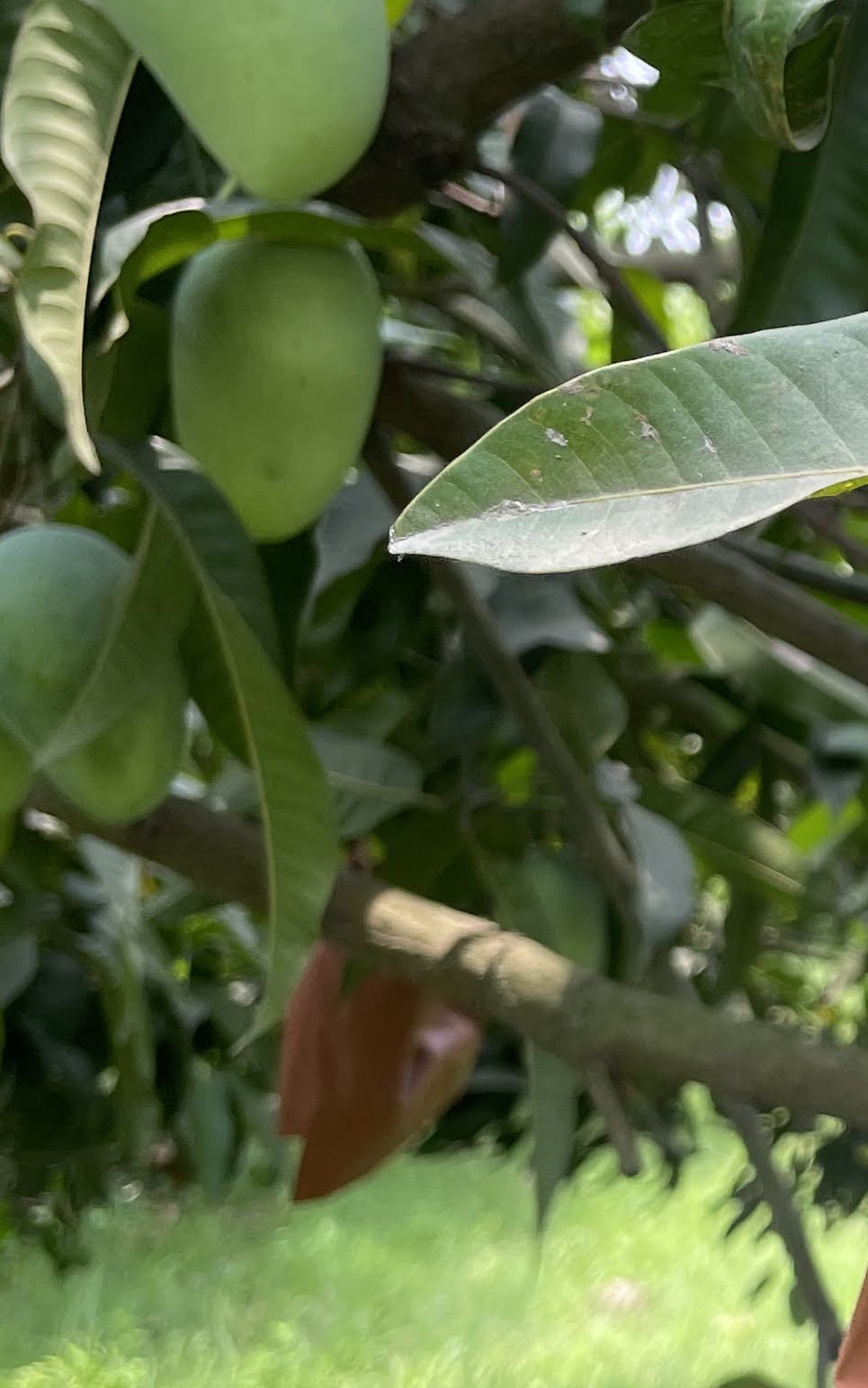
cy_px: 828
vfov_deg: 28.5
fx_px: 2724
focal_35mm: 72
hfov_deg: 16.3
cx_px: 1353
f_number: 1.6
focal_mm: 4.2
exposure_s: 1/325
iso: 32
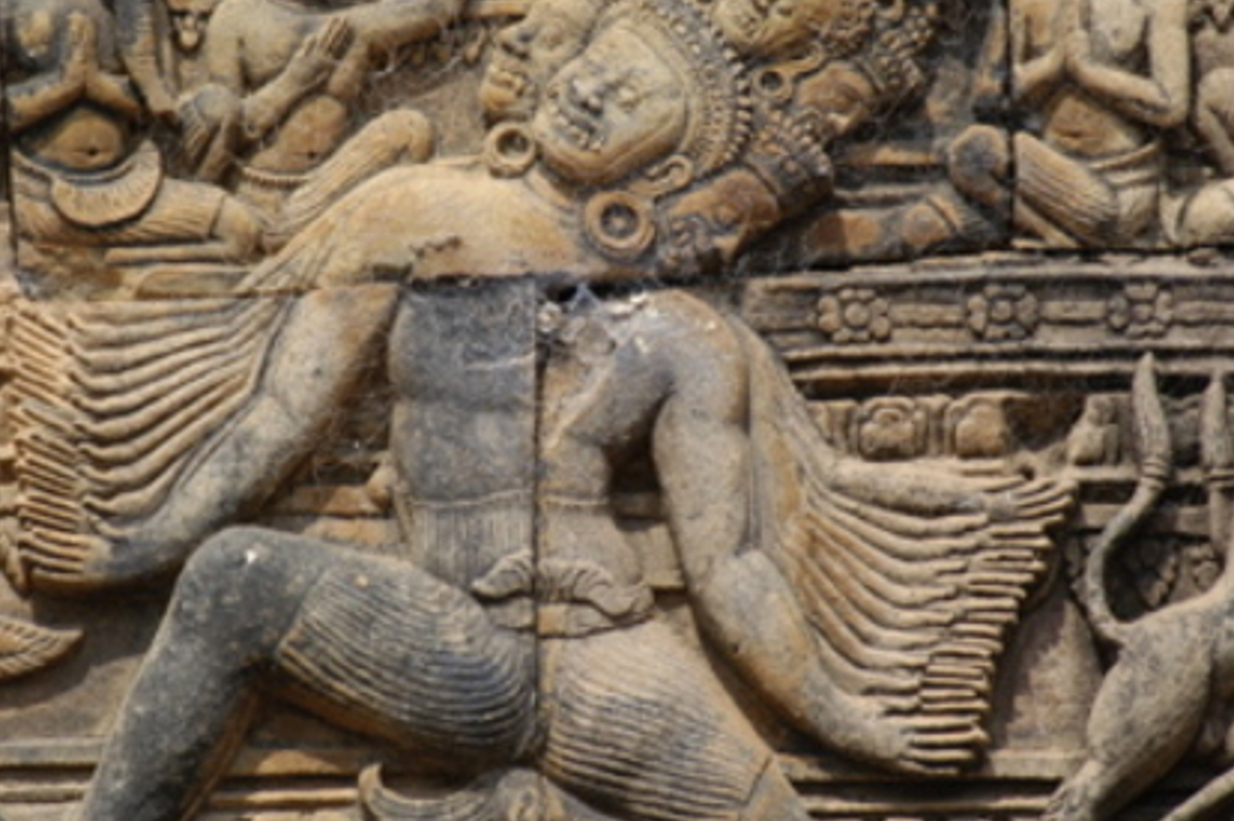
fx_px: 15932
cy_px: 355
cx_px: 514
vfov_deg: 3.0
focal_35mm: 465
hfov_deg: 4.4
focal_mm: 200
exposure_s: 1/500
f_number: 5.6
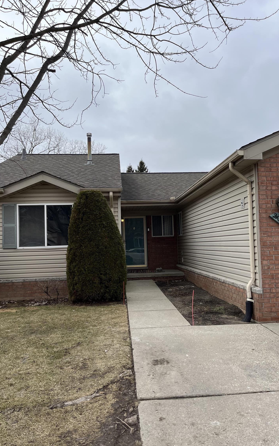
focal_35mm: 28
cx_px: 152
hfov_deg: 44.5
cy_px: 224
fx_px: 341
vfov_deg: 66.5
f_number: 1.6
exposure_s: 1/2688
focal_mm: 5.1
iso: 50
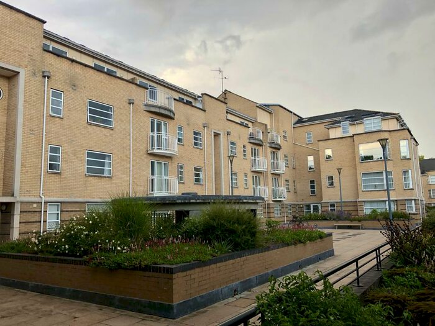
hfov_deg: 63.4
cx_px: 218
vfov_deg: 49.7
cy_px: 163
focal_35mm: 28
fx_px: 352
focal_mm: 3.99
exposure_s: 1/120
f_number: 1.8
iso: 25
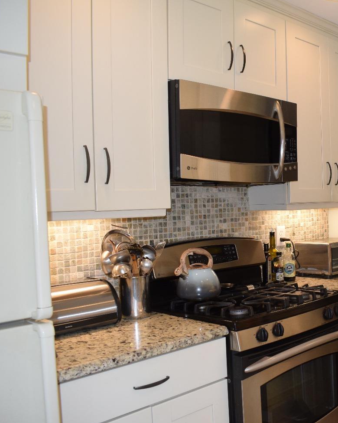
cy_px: 216
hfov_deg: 35.4
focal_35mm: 39
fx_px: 488
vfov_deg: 46.8
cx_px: 318
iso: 640
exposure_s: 1/125
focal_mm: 18
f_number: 5.6
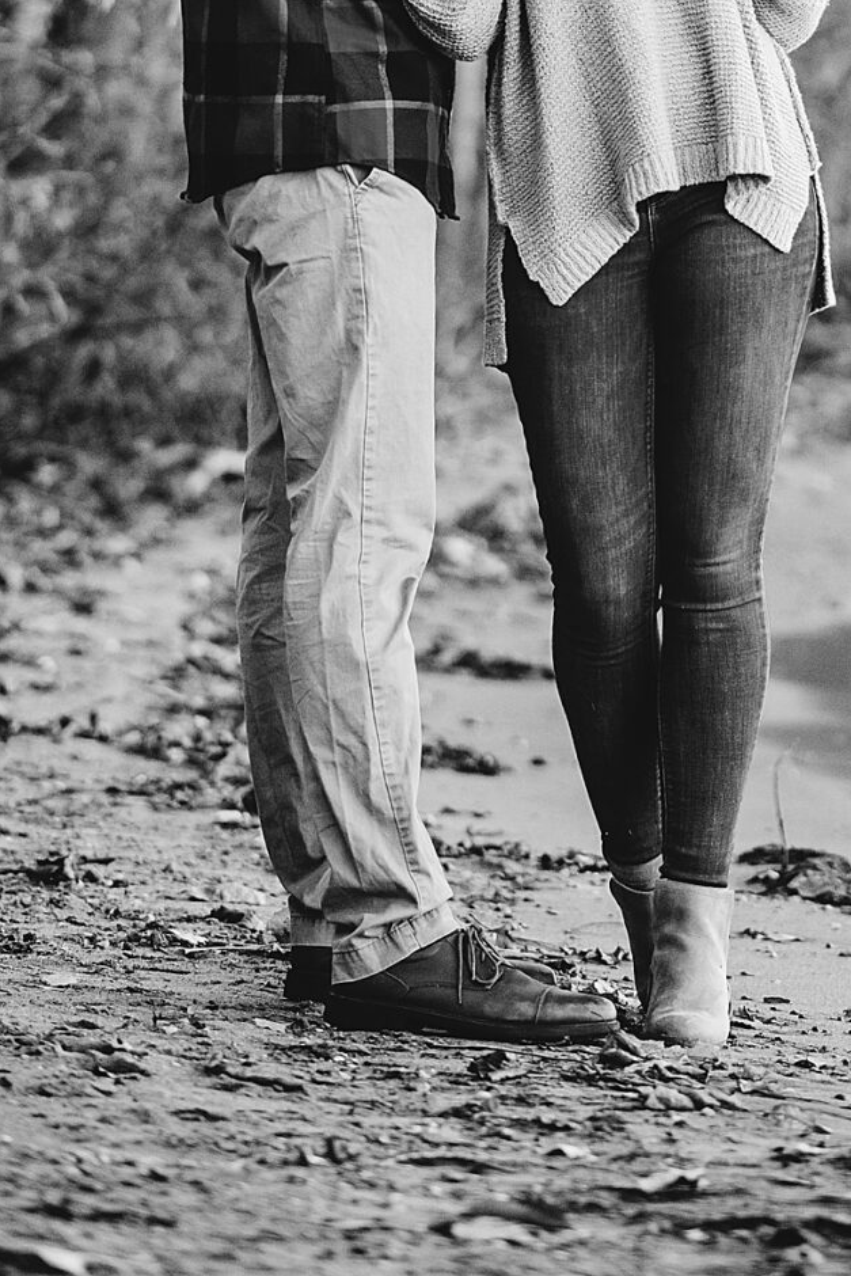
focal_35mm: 286
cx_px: 752
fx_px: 10137
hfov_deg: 4.8
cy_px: -373
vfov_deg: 7.1
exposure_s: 1/2500
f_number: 2
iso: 500
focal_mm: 105
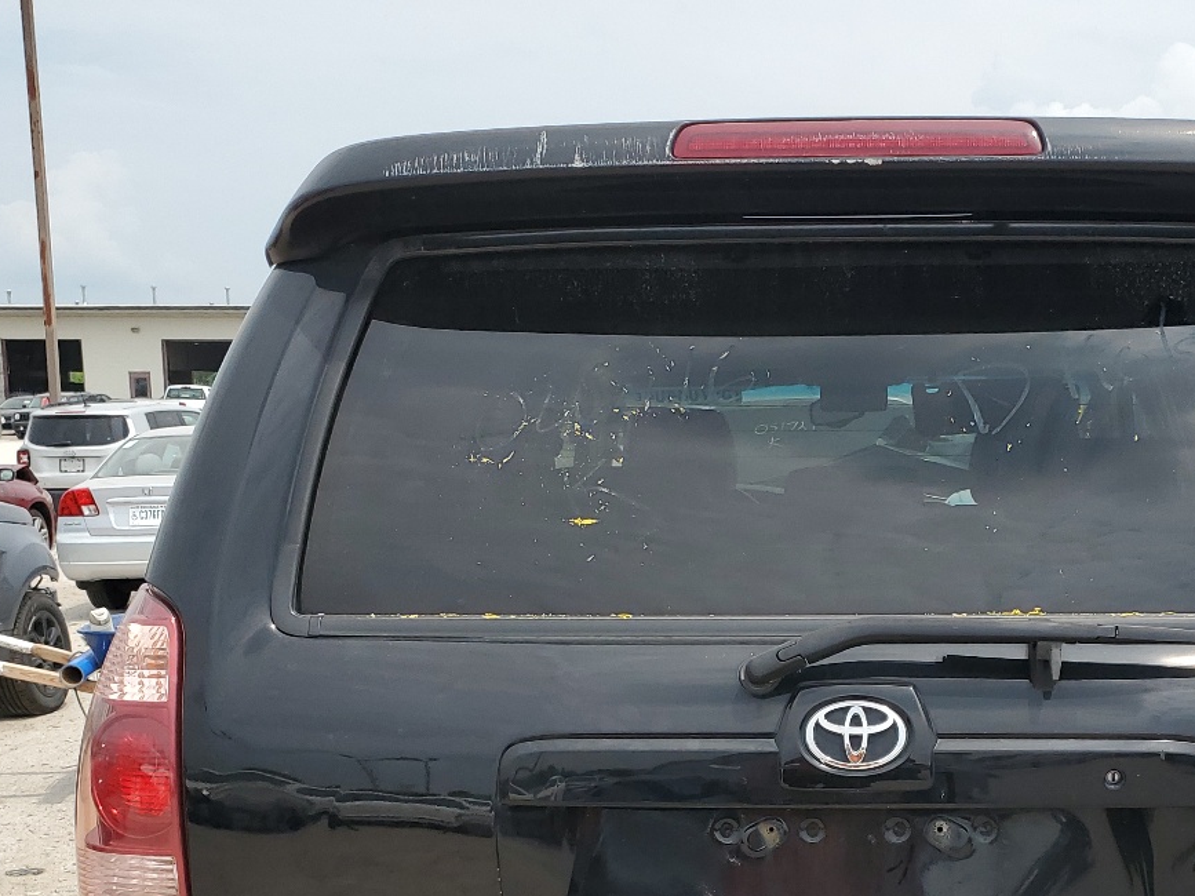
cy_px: 761
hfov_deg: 39.1
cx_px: 817
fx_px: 1657
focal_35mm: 48
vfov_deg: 29.3
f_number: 1.5
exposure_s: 1/3333
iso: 50
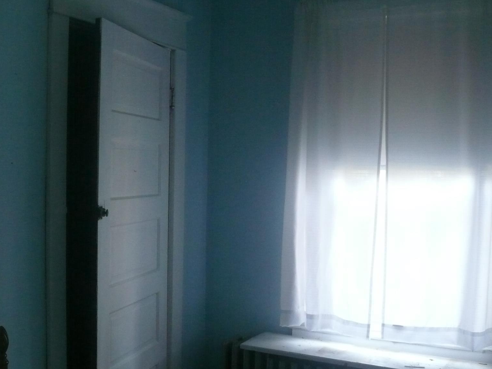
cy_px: 222
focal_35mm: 47
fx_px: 668
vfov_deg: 30.8
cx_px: 193
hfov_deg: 40.2
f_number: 2.8
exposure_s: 1/40
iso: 400
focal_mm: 7.4
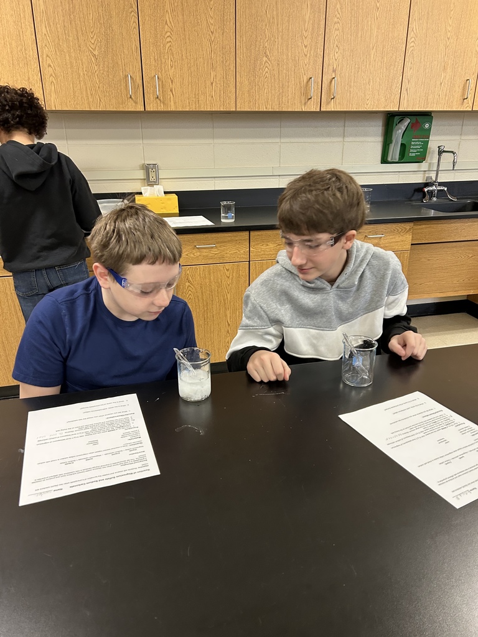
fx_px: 479
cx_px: 239
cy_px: 318
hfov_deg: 53.1
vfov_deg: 67.3
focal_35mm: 26
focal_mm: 5.7
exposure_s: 1/60
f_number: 1.5
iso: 250
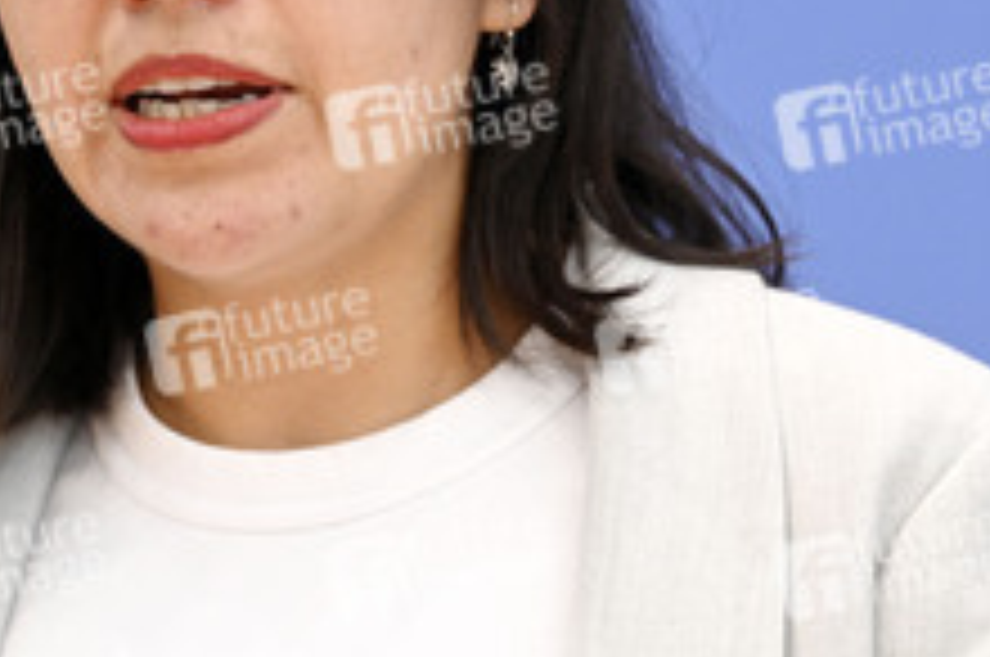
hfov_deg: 5.6
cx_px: 322
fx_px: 10133
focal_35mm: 369
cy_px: 4
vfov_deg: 3.7
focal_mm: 180
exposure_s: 1/500
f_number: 6.3
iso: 4000
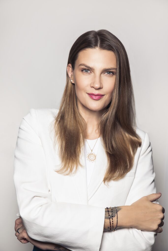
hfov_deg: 19.5
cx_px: 84
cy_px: 126
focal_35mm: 70
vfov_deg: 28.8
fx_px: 490
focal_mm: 70
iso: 160
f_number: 9
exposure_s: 1/125
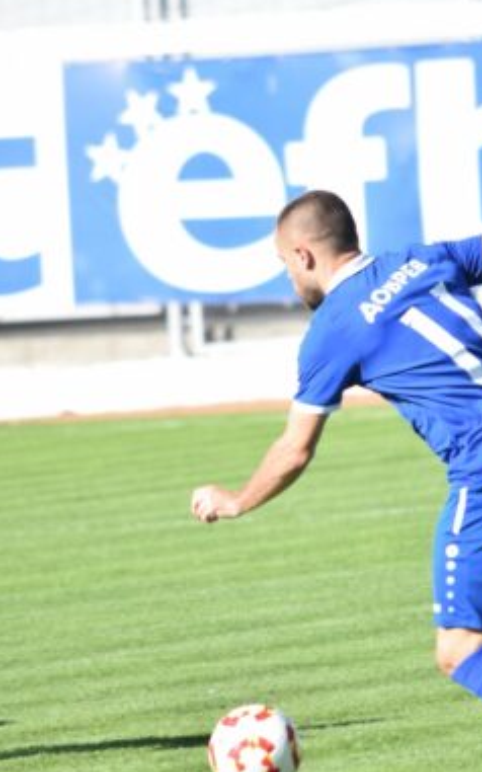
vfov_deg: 2.8
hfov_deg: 1.7
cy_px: 365
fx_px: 15958
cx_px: 273
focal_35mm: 759
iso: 400
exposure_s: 1/800
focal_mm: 300
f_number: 5.6
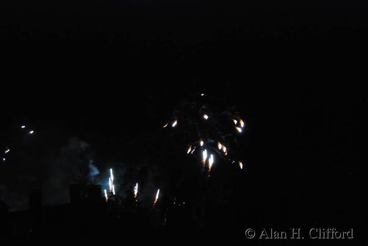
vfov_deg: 9.6
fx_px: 1458
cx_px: 184
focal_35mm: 142
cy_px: 123
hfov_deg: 14.4
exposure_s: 1/8
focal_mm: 95
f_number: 5.3
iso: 1600
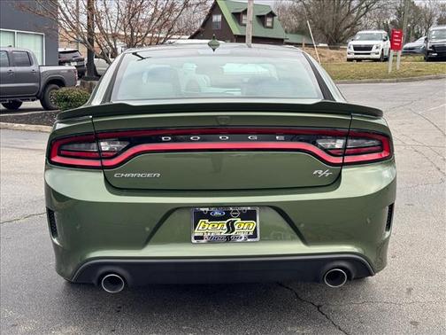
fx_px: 618
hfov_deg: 39.7
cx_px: 223
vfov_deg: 30.3
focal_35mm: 48
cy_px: 168
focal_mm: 6.76
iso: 64
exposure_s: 1/672
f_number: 1.78
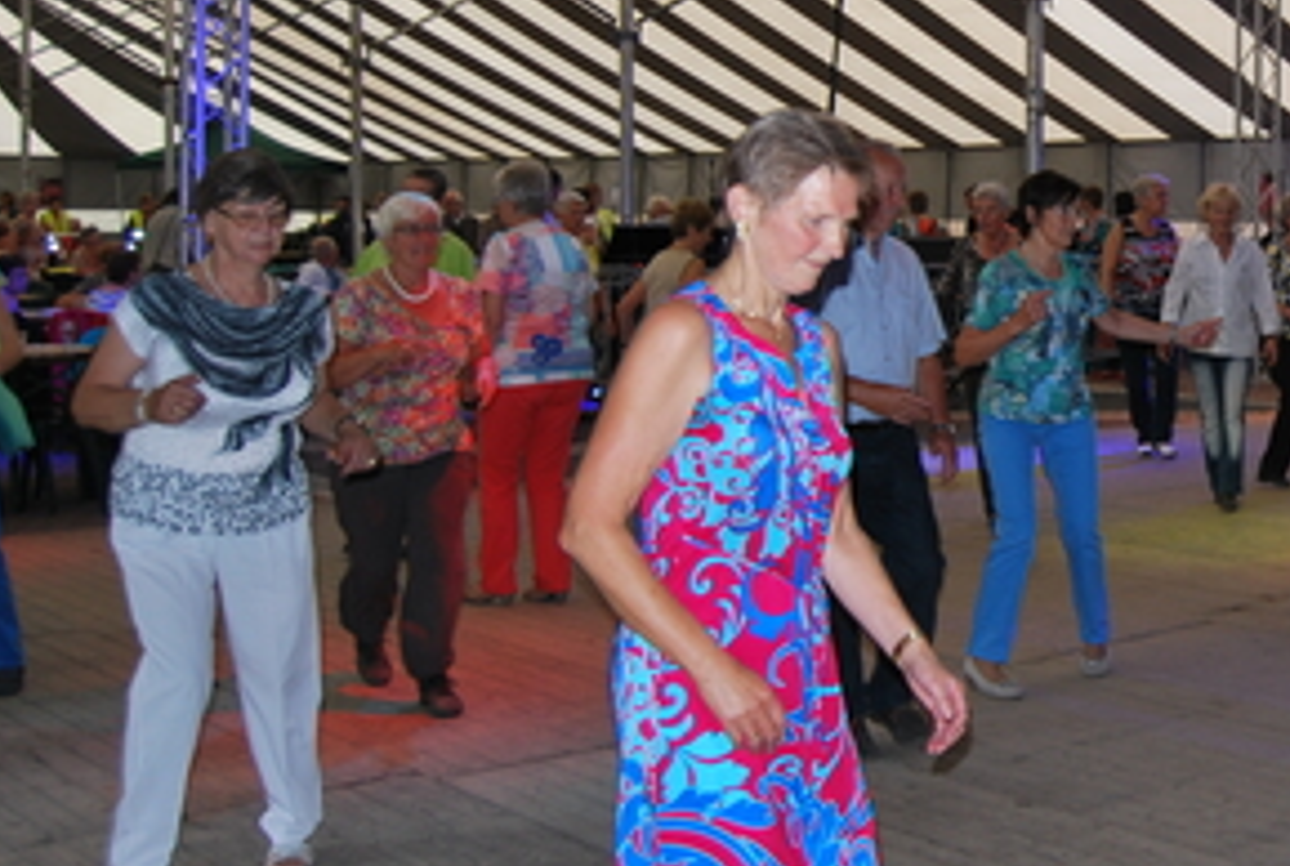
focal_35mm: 56
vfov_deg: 24.2
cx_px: 1312
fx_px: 2011
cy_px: 286
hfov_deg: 32.5
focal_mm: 18
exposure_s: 1/60
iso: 200
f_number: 3.5
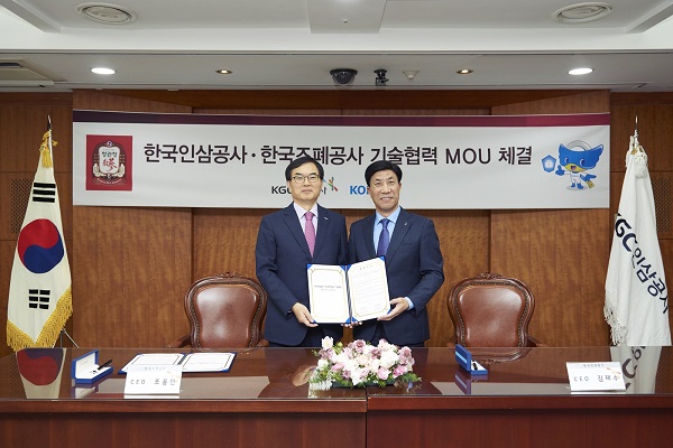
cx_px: 336
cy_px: 224
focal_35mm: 31
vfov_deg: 42.3
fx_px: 579
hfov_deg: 60.3
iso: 1600
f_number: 4.5
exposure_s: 1/160
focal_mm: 31
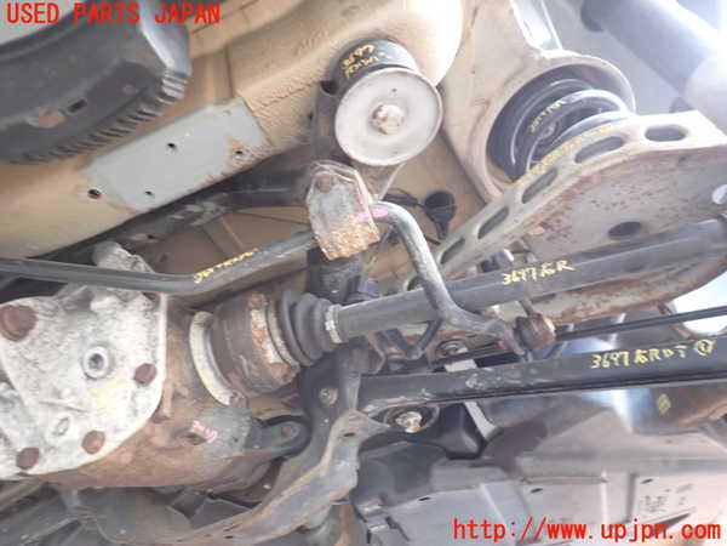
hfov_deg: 69.4
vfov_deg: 54.9
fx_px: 525
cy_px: 273
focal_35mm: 25
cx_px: 364
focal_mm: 4.5
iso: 200
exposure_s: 1/30
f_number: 2
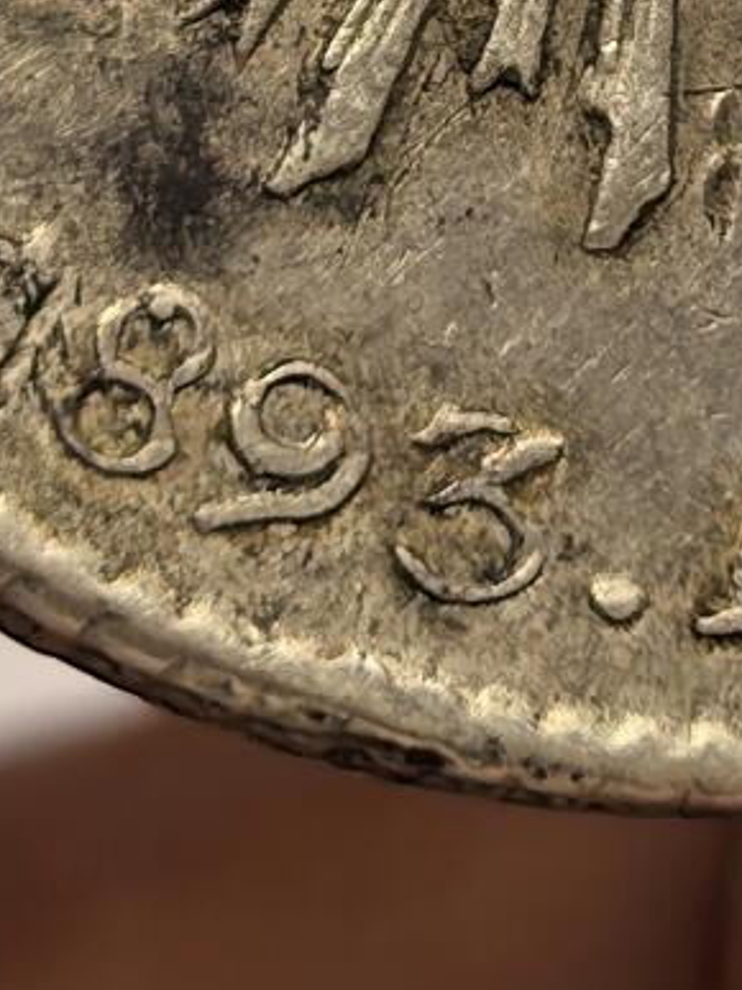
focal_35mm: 251
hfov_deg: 5.9
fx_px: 7178
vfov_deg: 7.7
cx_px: 637
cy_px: -624
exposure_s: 1/100
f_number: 2
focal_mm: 6.98
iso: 250
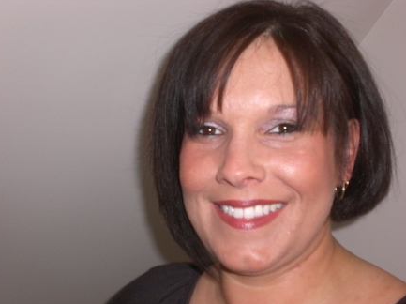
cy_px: 157
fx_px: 621
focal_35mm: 53
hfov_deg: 36.2
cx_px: 205
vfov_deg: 27.5
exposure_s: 1/60
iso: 200
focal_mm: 8.44
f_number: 3.6
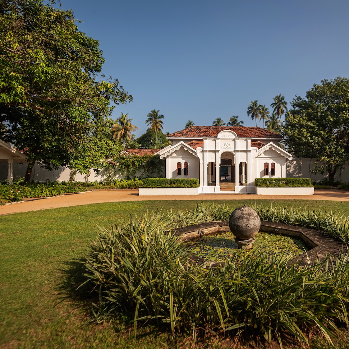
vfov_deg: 72.1
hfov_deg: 70.2
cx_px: 230
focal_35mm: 21
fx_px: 240
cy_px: 174
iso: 200
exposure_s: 1/800
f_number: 8
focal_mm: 16
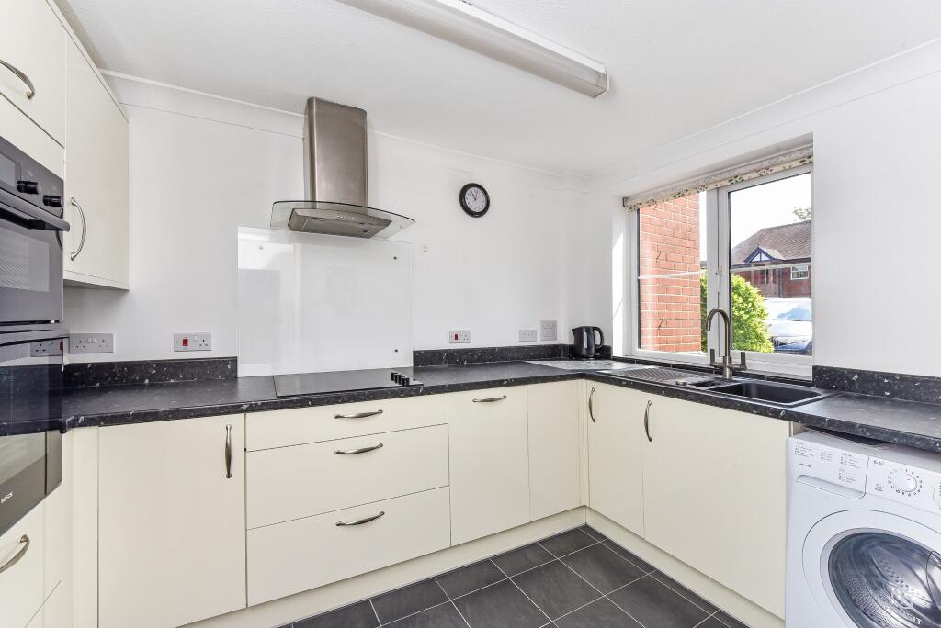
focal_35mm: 15
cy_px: 314
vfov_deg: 77.4
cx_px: 470
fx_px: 392
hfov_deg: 100.4
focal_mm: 15
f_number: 9
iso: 640
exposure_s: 1/200
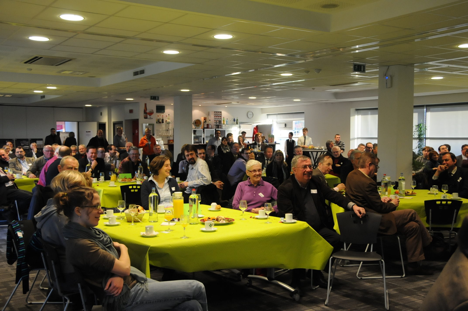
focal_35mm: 39
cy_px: 156
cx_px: 234
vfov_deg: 34.1
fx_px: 506
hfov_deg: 49.6
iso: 1250
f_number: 4.5
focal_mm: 26
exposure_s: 1/80
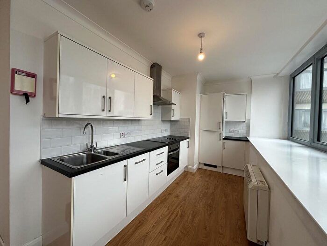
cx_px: 164
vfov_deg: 85.7
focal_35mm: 14
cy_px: 123
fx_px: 132
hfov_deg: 102.1
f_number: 2.2
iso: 125
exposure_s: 1/99
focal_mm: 2.22
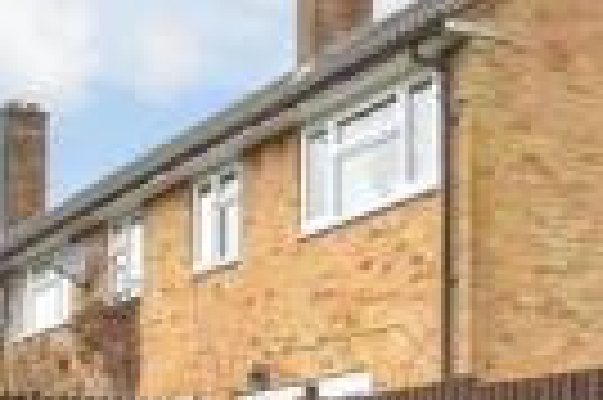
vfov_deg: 14.0
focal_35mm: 93
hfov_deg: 21.9
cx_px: 313
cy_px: 551
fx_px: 1556
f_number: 8
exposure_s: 1/40
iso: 160
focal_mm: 13
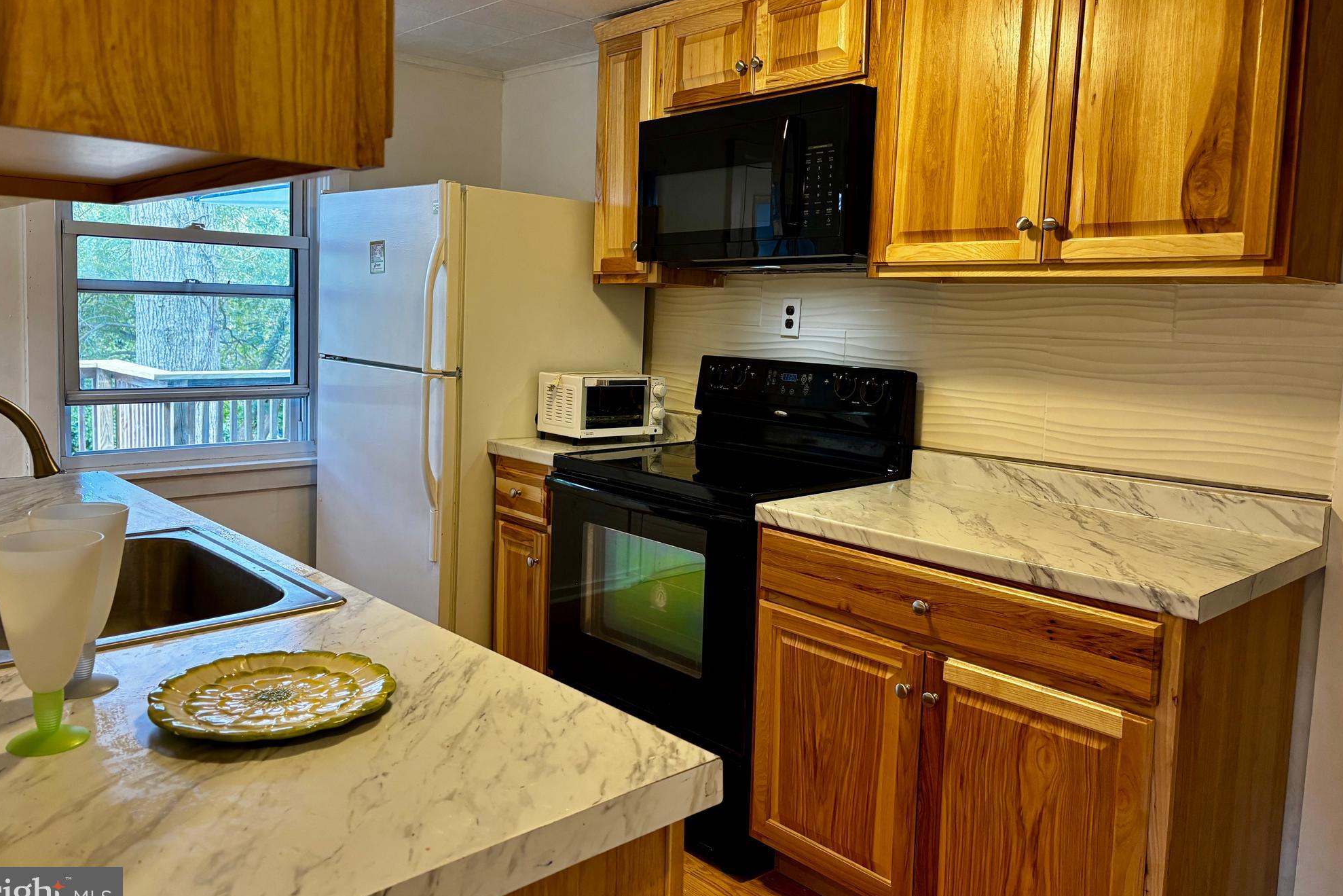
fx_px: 1045
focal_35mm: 28
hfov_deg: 65.5
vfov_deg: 46.3
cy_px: 401
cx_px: 648
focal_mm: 5.96
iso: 160
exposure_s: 1/60
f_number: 1.6
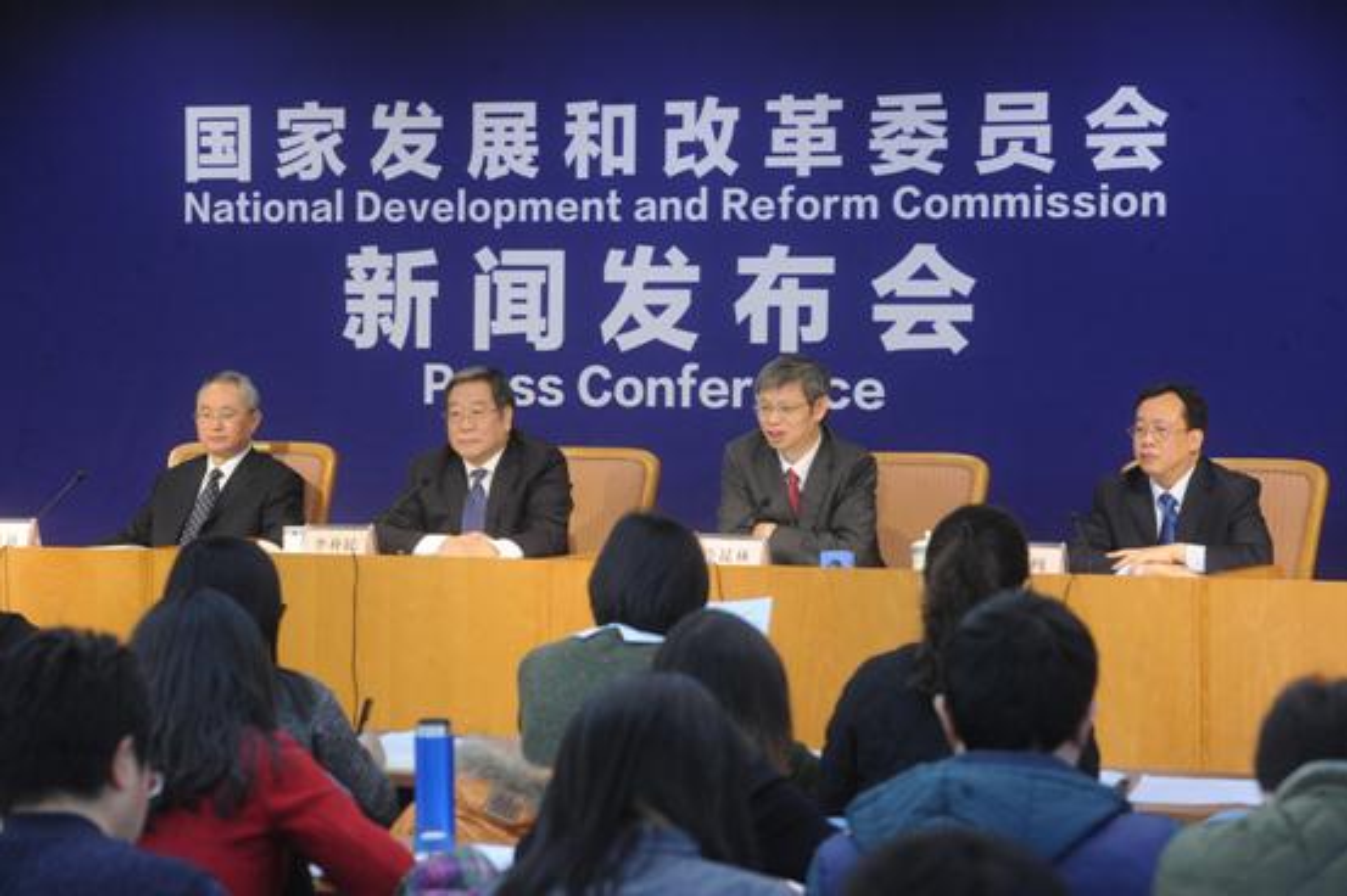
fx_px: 4487
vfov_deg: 11.4
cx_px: 674
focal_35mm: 120
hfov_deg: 17.1
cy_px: 448
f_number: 6.3
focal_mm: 120
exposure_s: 1/80
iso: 5000
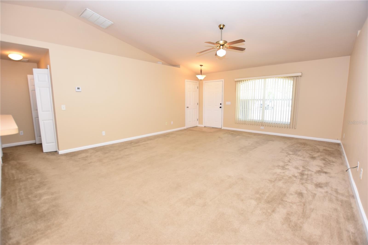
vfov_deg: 77.3
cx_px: 184
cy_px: 122
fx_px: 153
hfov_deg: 100.4
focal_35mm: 15
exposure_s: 1/60
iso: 400
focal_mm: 10
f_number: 4
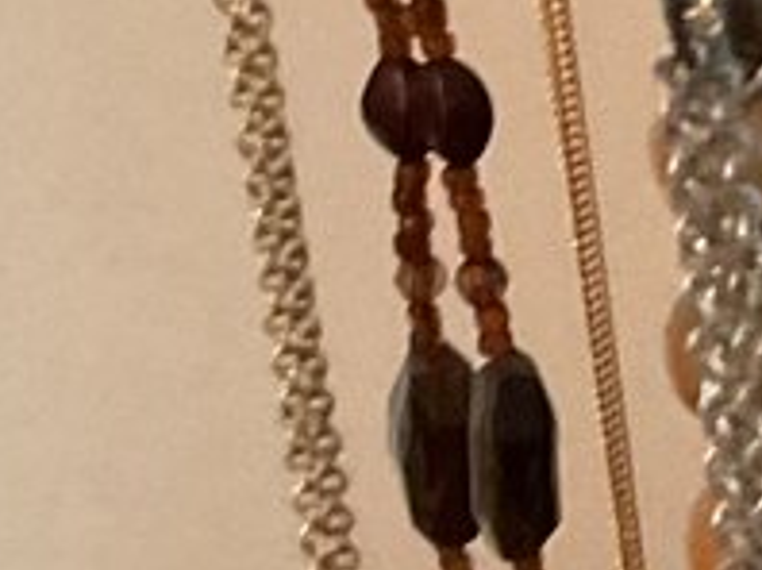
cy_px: -13
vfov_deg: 6.7
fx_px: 4881
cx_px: 2011
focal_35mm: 222
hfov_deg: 8.0
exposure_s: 1/40
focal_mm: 3
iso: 320
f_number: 1.8
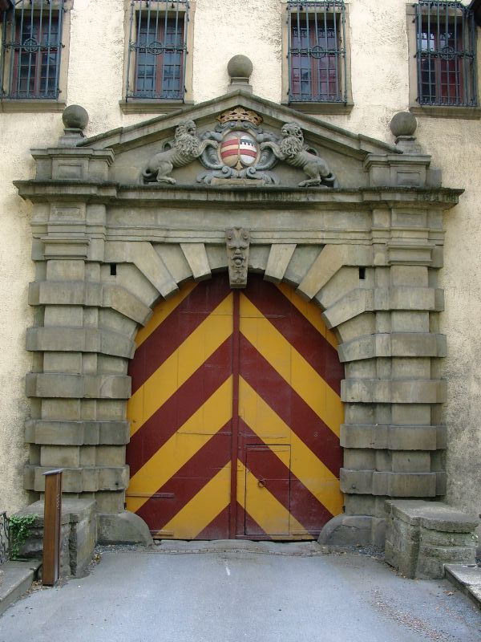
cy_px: 321
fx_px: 630
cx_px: 240
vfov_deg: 54.0
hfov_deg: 41.8
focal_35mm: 34
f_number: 4
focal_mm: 7.13
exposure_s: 1/89.6
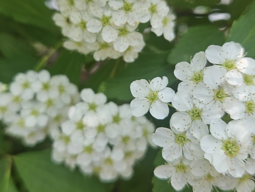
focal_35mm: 45
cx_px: 118
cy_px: 66
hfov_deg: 42.0
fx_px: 331
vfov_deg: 32.0
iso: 25
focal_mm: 5.4
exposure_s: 1/180
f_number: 1.8
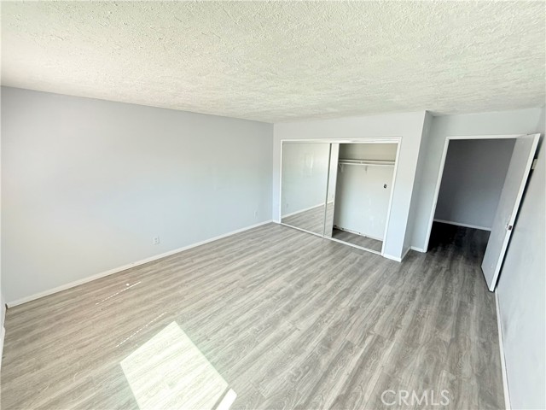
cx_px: 273
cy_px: 205
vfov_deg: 85.7
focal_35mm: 14
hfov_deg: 102.1
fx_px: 221
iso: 200
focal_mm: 2.22
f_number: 2.2
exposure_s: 1/99
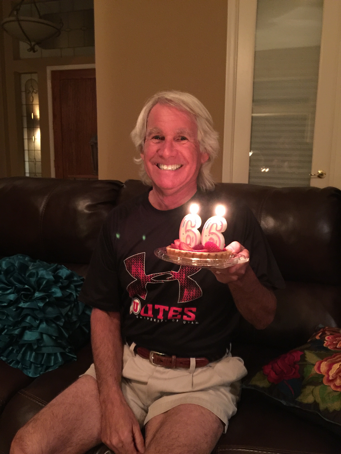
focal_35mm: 29
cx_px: 170
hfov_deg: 48.2
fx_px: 381
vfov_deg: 61.7
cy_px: 227
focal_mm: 4.15
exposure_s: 1/4
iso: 200
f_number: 2.2
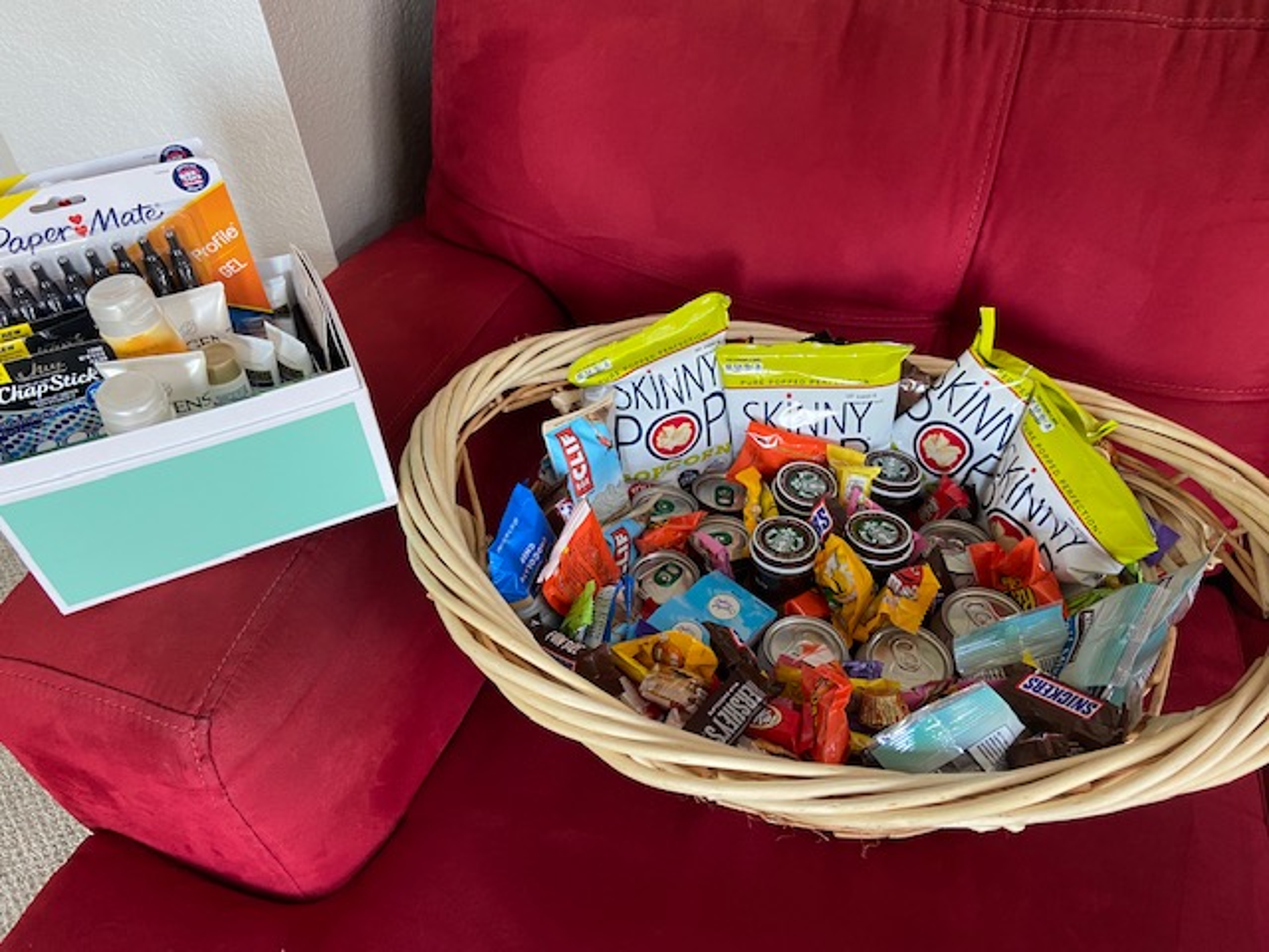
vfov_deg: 53.1
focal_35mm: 26
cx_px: 634
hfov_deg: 67.3
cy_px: 476
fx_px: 953
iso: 160
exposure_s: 1/60
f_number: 1.8
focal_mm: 4.25
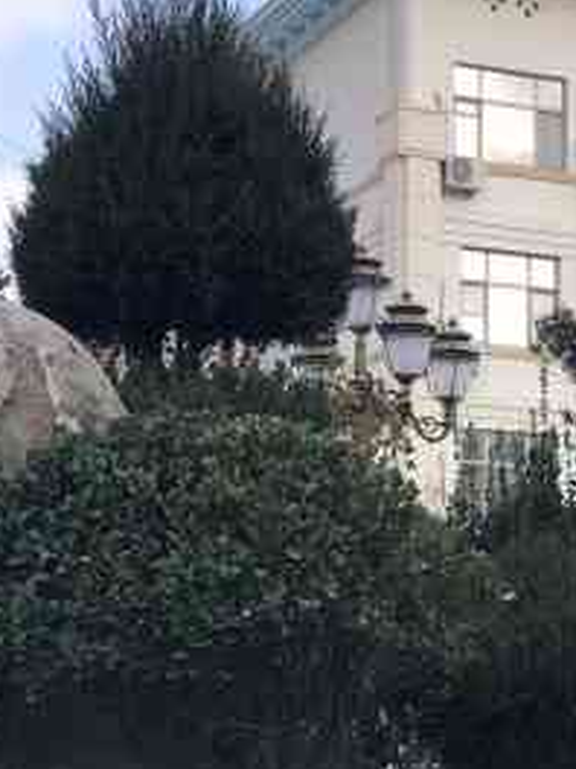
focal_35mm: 99
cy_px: 794
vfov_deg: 19.2
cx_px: 393
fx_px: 2196
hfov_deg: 14.9
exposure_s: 1/631
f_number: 1.8
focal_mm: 3.99
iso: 20
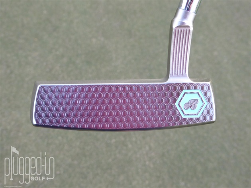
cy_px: 94
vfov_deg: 34.3
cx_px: 126
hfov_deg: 44.8
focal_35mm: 42
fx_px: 304
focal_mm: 7.2
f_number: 3.8
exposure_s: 1/60
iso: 125
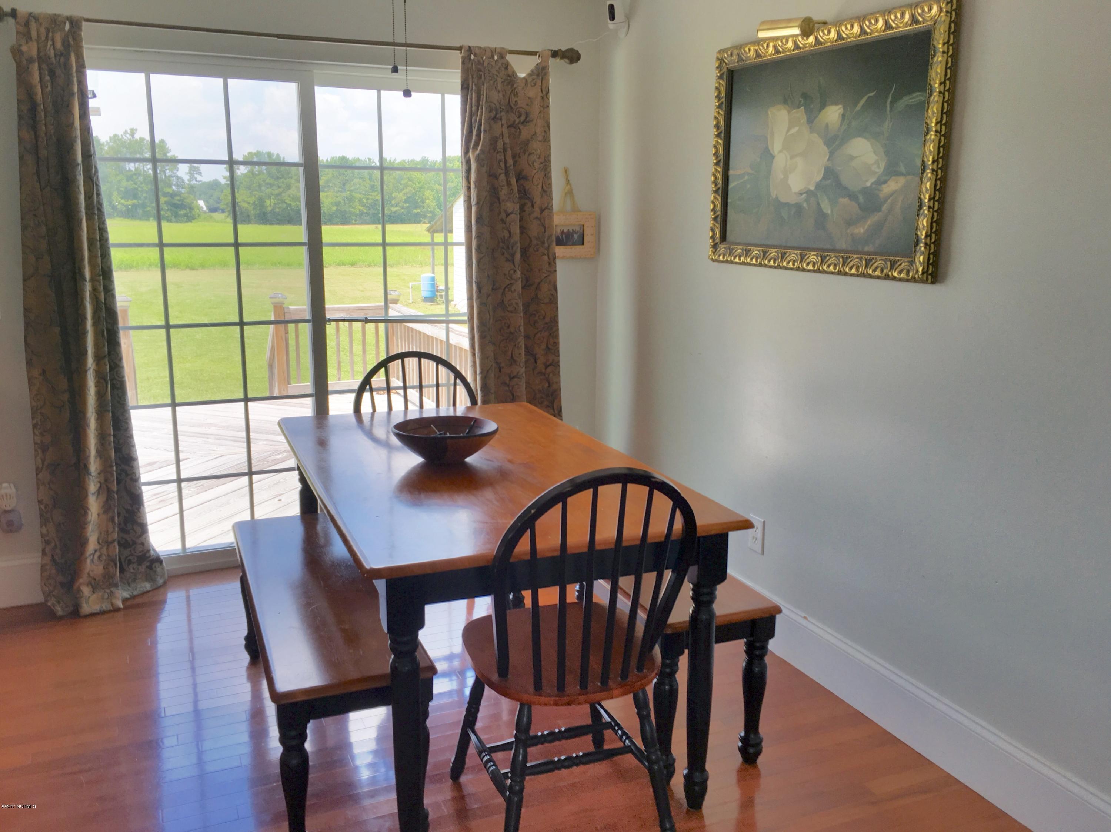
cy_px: 416
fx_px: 930
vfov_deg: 48.2
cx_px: 556
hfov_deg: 61.7
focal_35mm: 29
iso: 25
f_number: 2.2
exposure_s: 1/754
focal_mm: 4.15
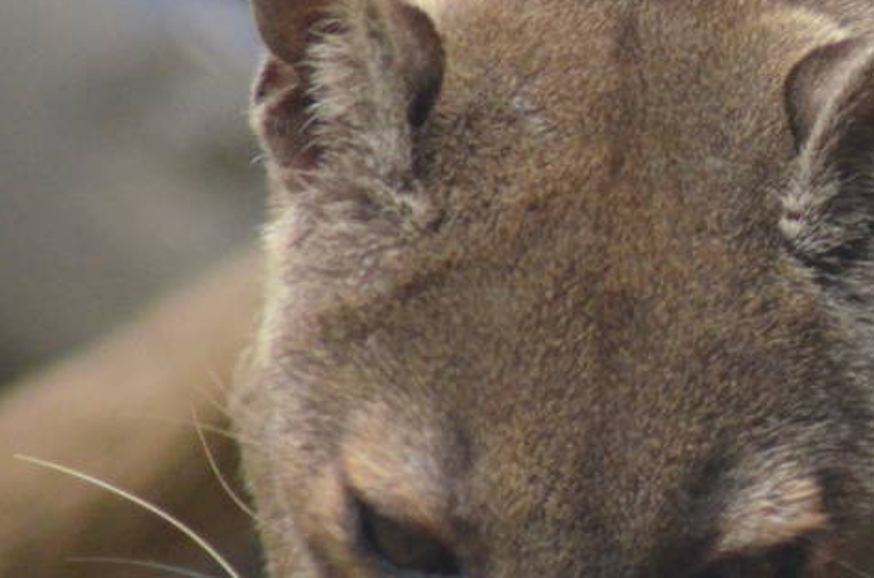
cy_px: 271
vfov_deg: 1.3
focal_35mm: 1066
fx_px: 25819
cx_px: 1018
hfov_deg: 1.9
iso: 3200
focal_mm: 210
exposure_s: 1/400
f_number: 4.8
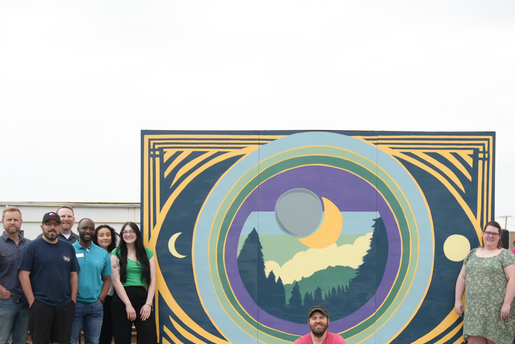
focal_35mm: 68
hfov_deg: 29.5
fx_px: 973
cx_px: 336
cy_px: 317
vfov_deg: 19.6
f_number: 2.8
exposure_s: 1/500
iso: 320
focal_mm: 35
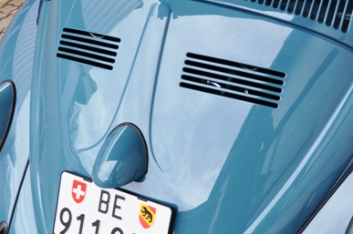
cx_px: 211
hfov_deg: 32.3
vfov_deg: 21.8
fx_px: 607
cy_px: 153
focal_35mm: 62
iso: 200
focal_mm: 20
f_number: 6.3
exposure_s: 1/160
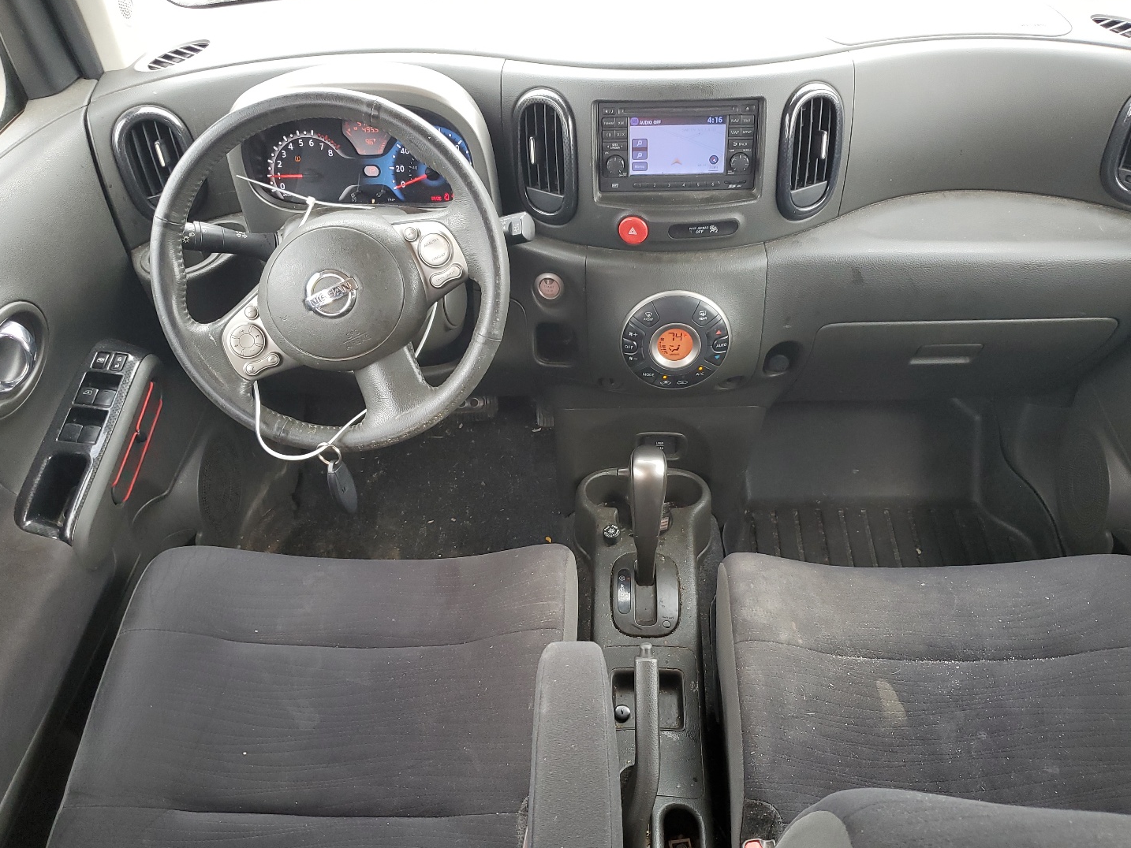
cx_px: 588
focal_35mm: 29
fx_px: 948
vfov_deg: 48.2
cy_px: 464
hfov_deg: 61.6
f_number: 1.5
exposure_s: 1/120
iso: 73
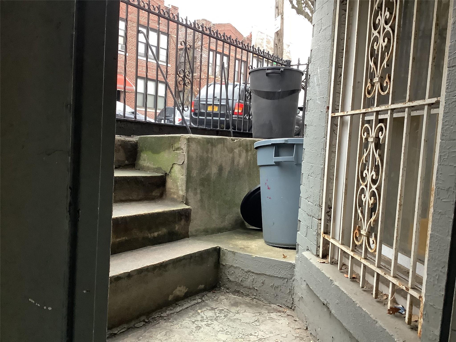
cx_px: 228
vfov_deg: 45.4
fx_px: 408
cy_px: 171
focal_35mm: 31
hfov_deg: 58.4
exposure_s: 1/60
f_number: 2.4
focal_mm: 3.3
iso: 250
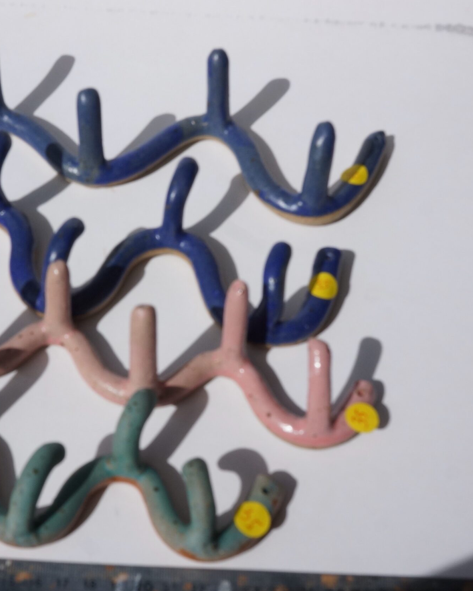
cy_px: 294
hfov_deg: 26.8
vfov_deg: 33.6
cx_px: 131
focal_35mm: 56
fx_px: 980
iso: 400
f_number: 11
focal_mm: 26
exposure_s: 1/2000
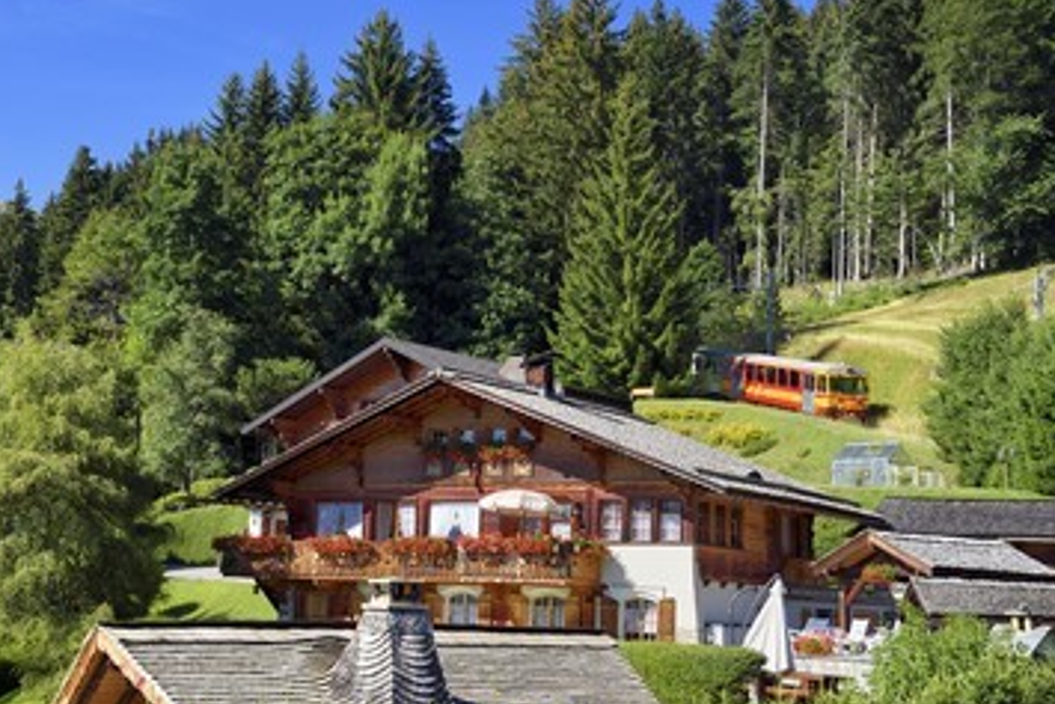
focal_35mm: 65
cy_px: 345
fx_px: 1906
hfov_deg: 30.9
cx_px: 446
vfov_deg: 20.9
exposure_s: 1/320
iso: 200
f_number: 10
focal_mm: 55
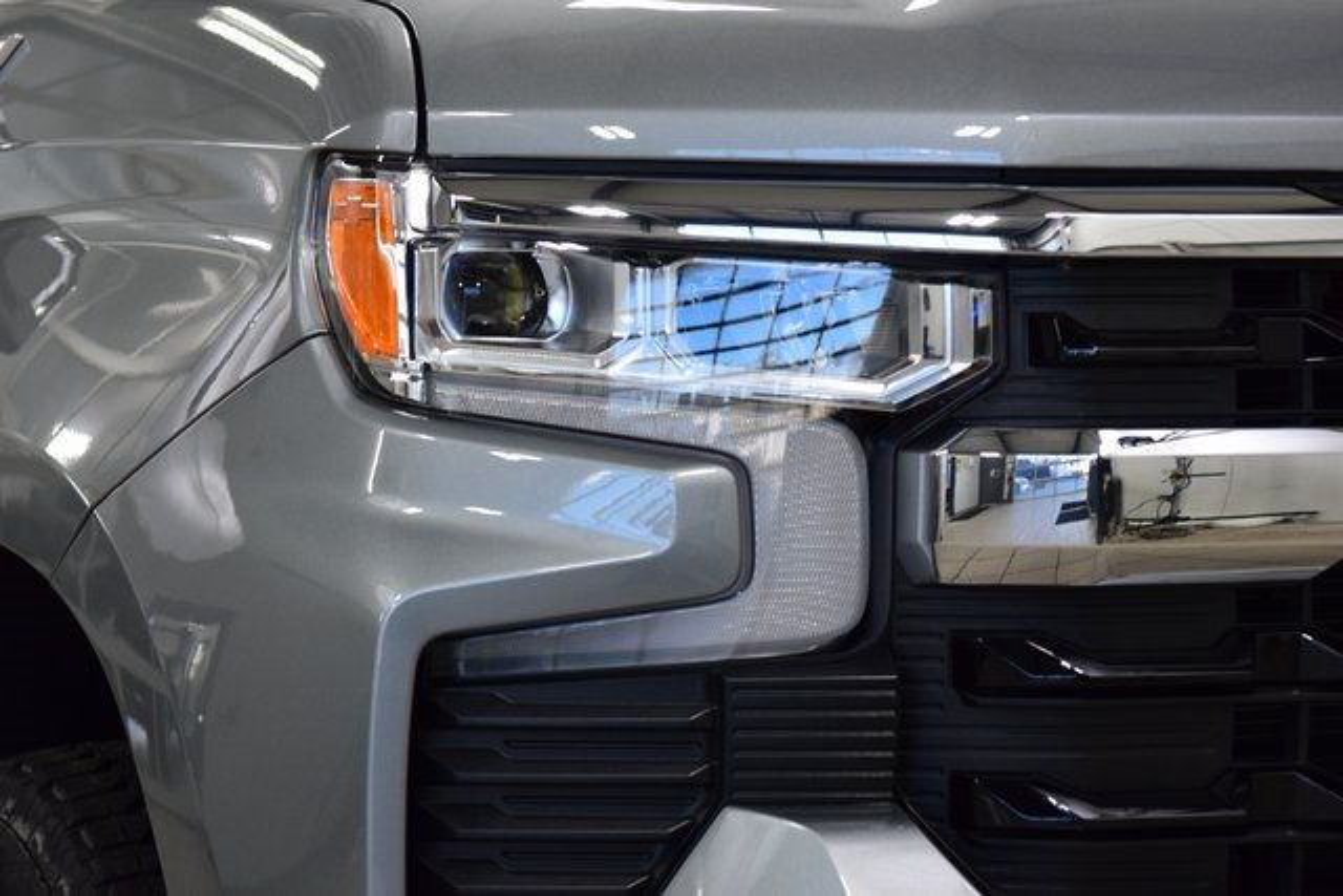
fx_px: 3918
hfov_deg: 19.5
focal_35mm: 105
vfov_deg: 13.0
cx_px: 672
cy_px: 448
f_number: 5.6
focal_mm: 70
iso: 1600
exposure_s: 1/125
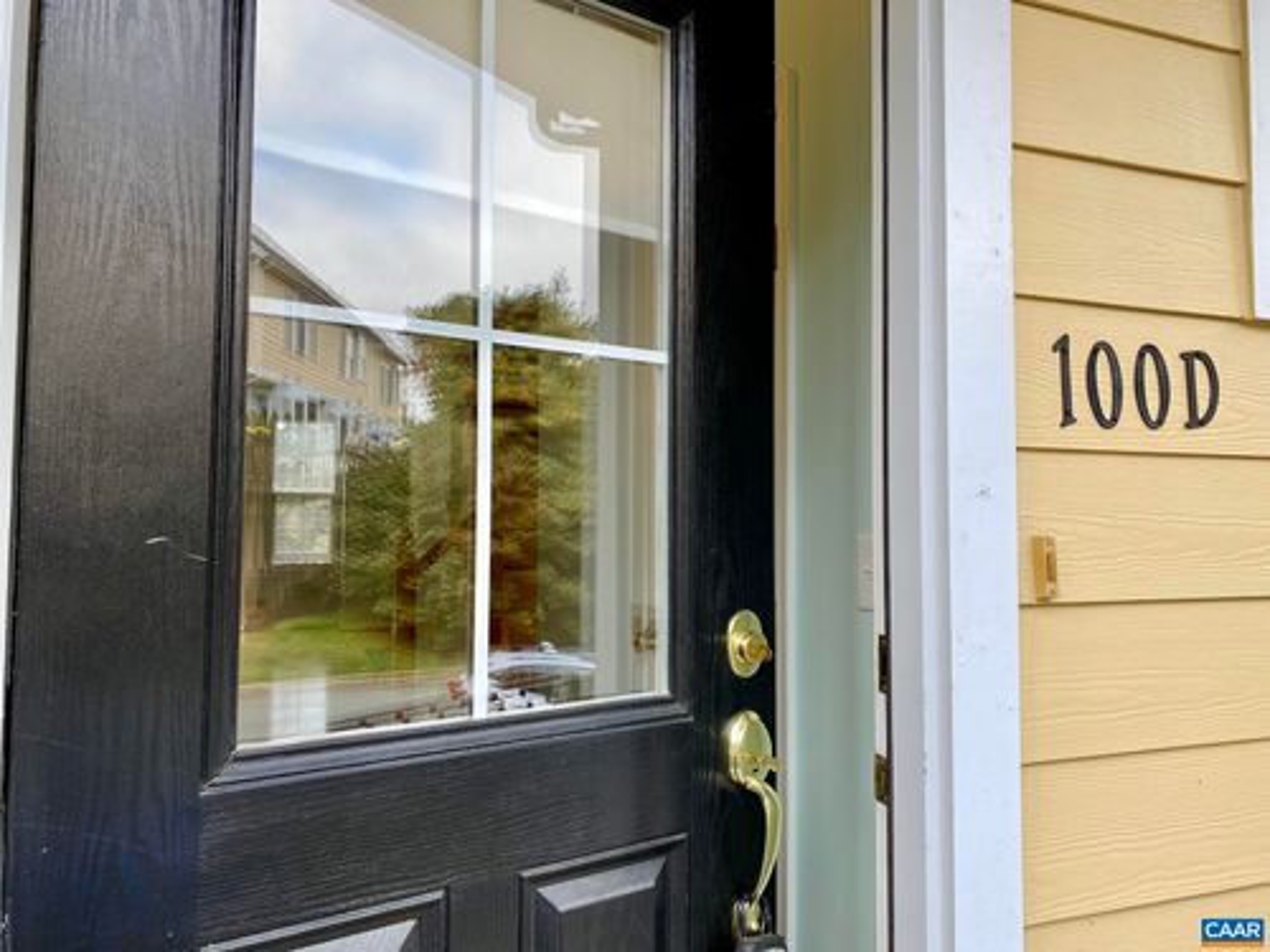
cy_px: 476
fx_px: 954
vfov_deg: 53.1
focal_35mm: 26
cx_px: 635
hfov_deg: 67.3
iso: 32
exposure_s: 1/245
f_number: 1.8
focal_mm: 4.25
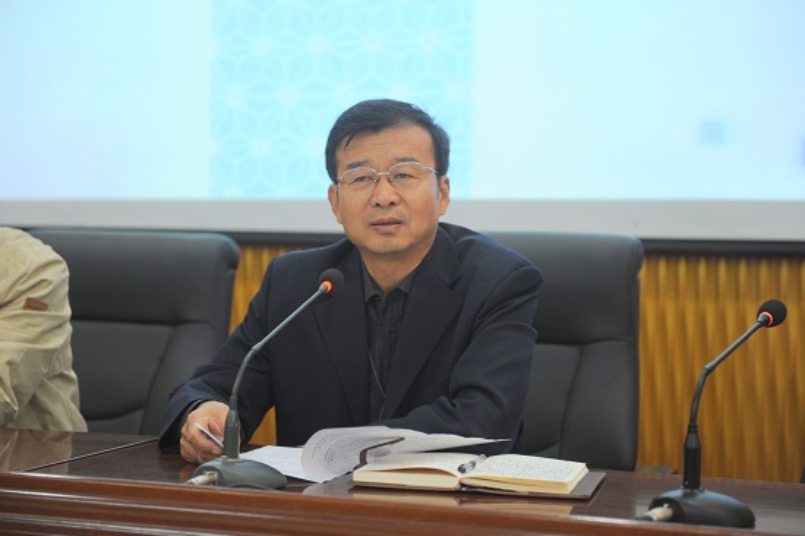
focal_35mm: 73
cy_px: 269
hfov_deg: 27.7
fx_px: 1631
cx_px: 408
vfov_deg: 18.6
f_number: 2.8
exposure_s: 1/40
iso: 800
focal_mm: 70
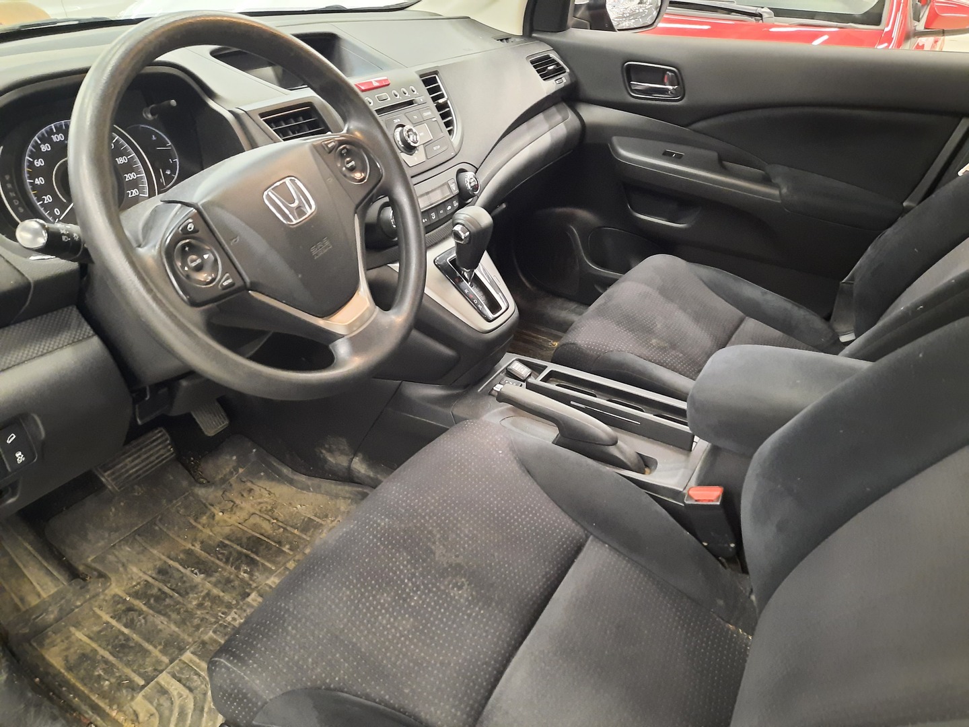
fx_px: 700
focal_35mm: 25
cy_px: 364
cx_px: 484
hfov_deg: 69.4
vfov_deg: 54.9
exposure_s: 1/20
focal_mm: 4.6
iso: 1000
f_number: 2
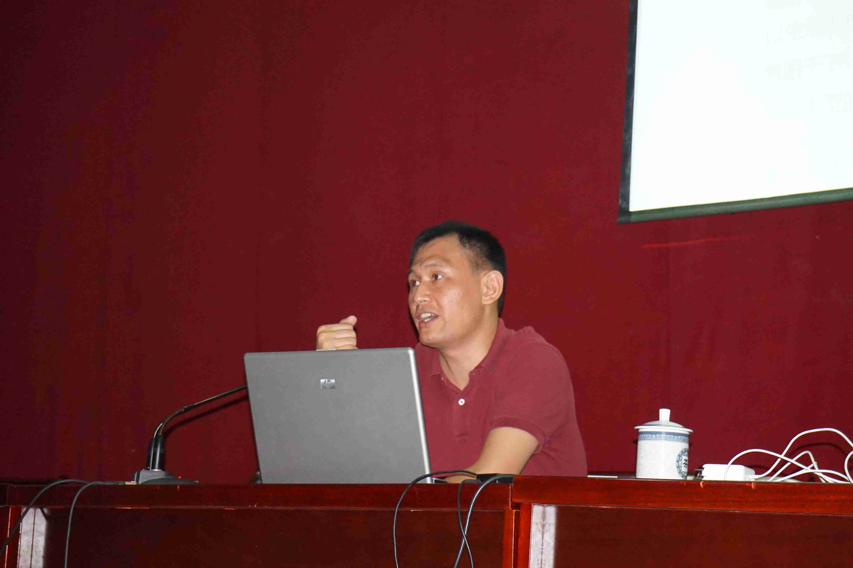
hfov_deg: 29.9
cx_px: 426
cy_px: 284
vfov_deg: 20.1
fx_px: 1599
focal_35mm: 68
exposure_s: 1/60
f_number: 5.6
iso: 3200
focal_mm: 45
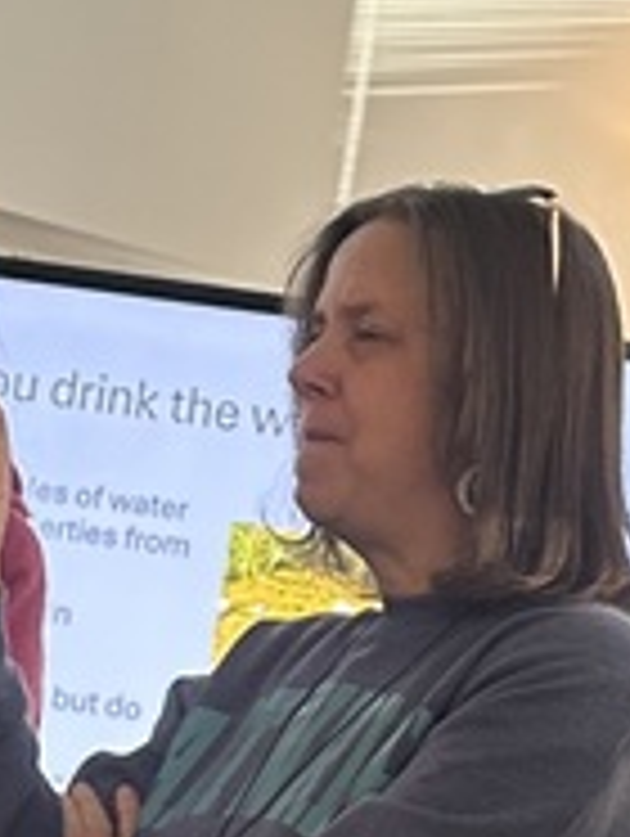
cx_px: 590
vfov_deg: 14.8
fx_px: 3196
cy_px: 702
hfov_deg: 11.2
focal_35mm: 132
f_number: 1.78
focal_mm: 6.86
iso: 200
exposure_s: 1/60
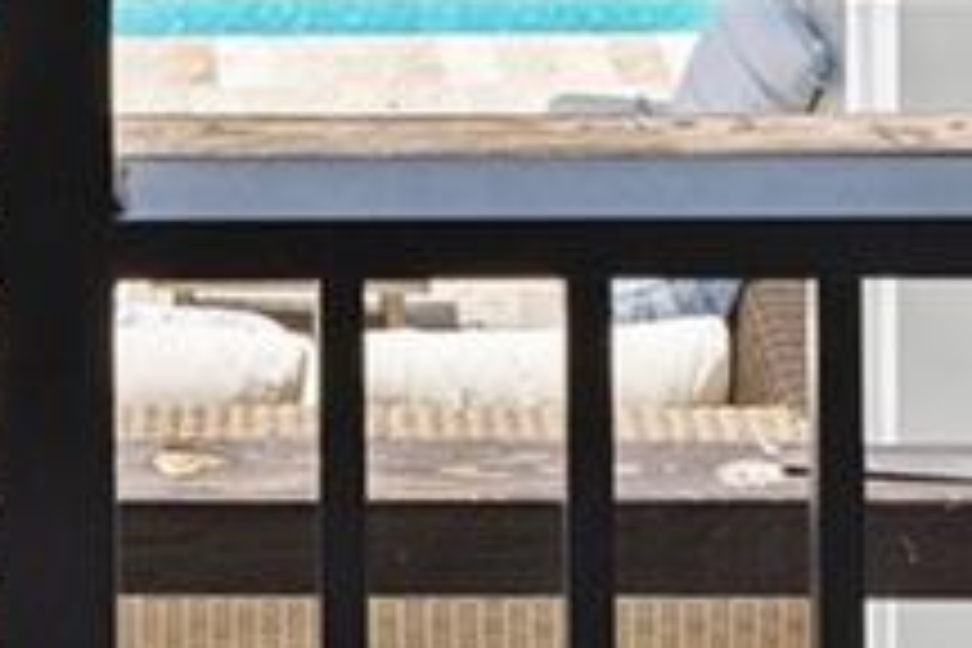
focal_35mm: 111
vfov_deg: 9.9
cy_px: -1181
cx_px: 117
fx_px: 2997
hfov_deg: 18.2
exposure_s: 1/400
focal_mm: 15
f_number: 8
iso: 200
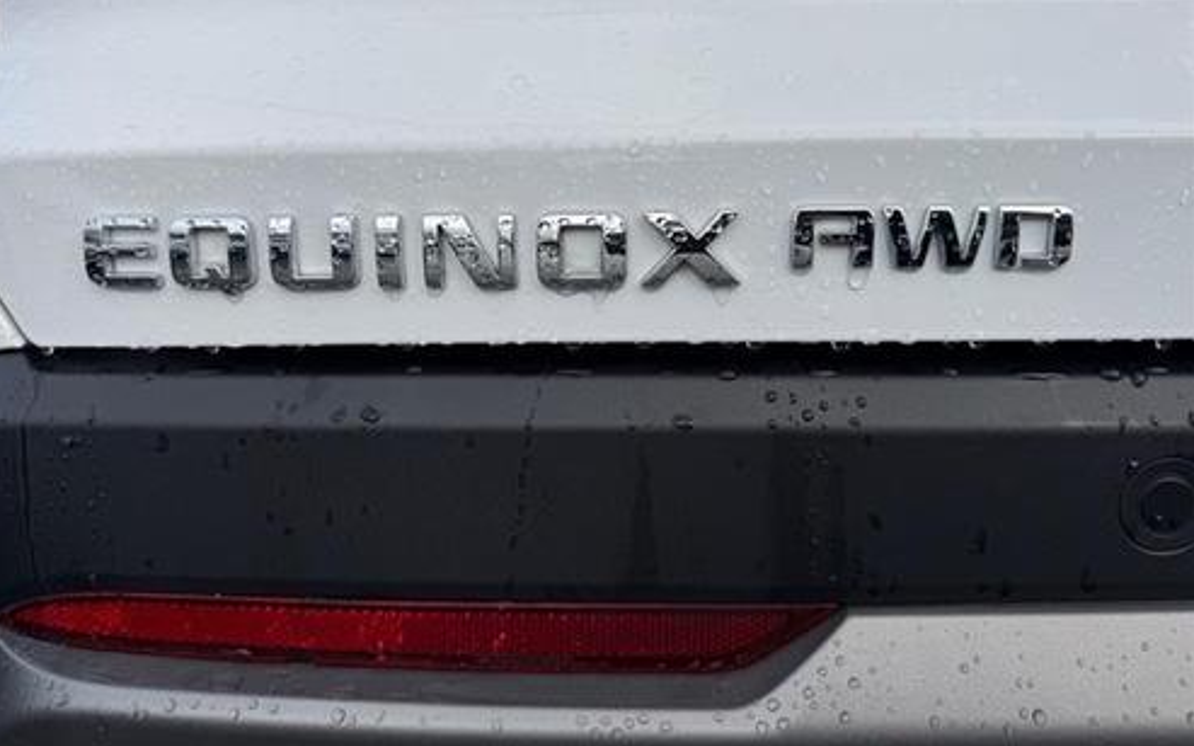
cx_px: 586
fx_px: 846
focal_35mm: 26
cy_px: 295
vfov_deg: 47.3
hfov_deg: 70.4
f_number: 1.78
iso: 80
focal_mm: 6.76
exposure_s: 1/3584
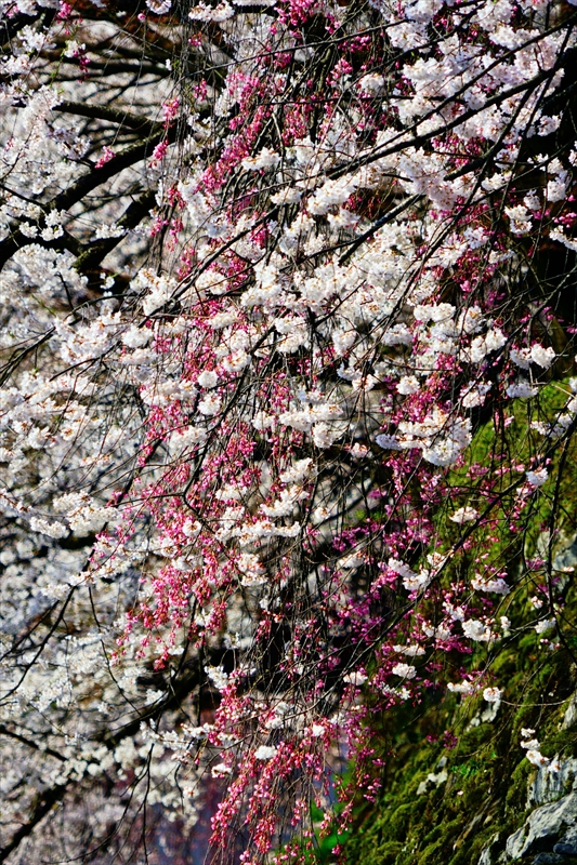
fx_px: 7648
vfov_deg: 6.5
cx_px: 288
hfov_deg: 4.3
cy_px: 432
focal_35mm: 318
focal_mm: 212
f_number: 6.3
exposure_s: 1/400
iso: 100
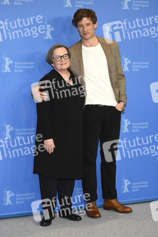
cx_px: 79
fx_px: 462
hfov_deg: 19.4
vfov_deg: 28.9
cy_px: 118
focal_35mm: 70
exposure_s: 1/320
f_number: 3.2
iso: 800
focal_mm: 70
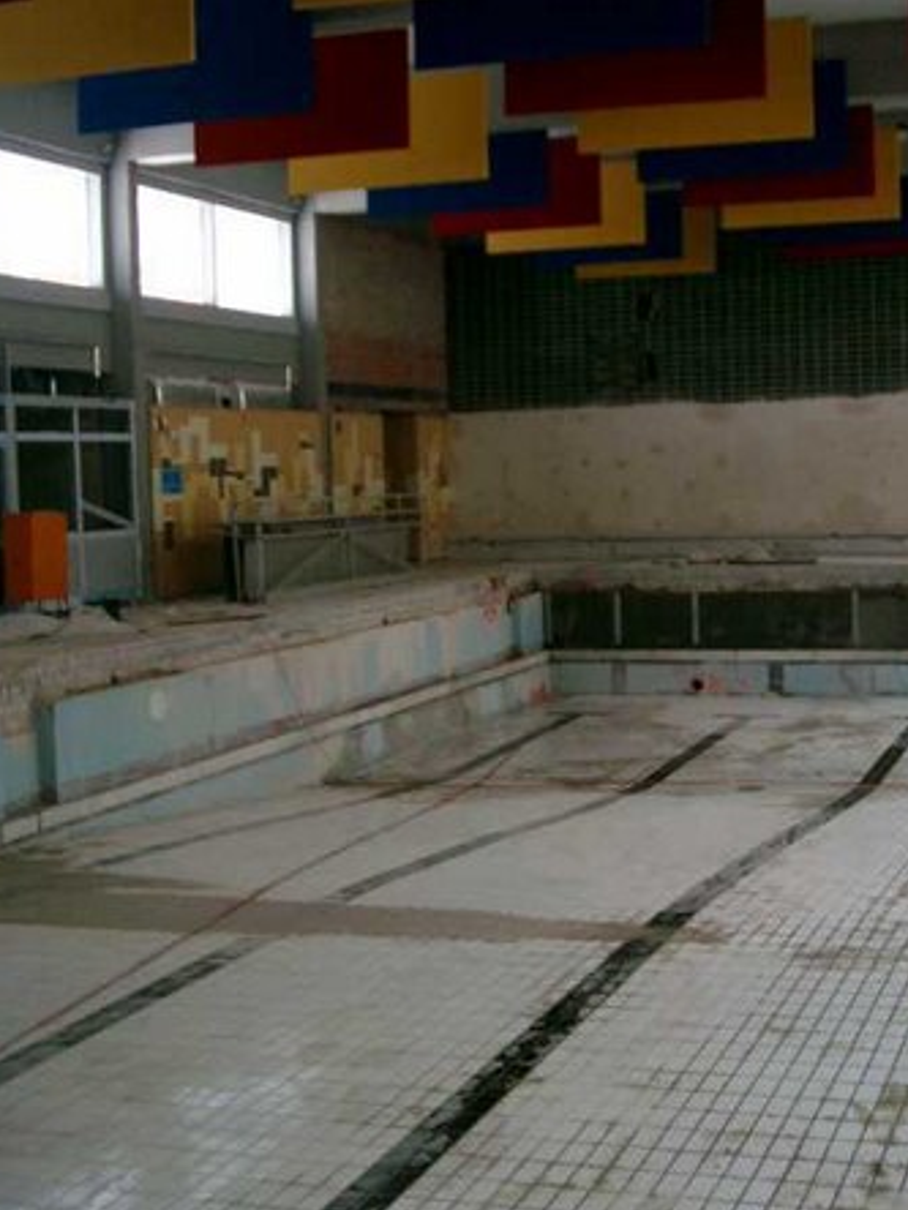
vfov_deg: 38.2
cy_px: 608
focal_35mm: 50
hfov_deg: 28.7
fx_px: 1749
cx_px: 663
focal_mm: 7.6
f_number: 2.6
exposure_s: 1/160
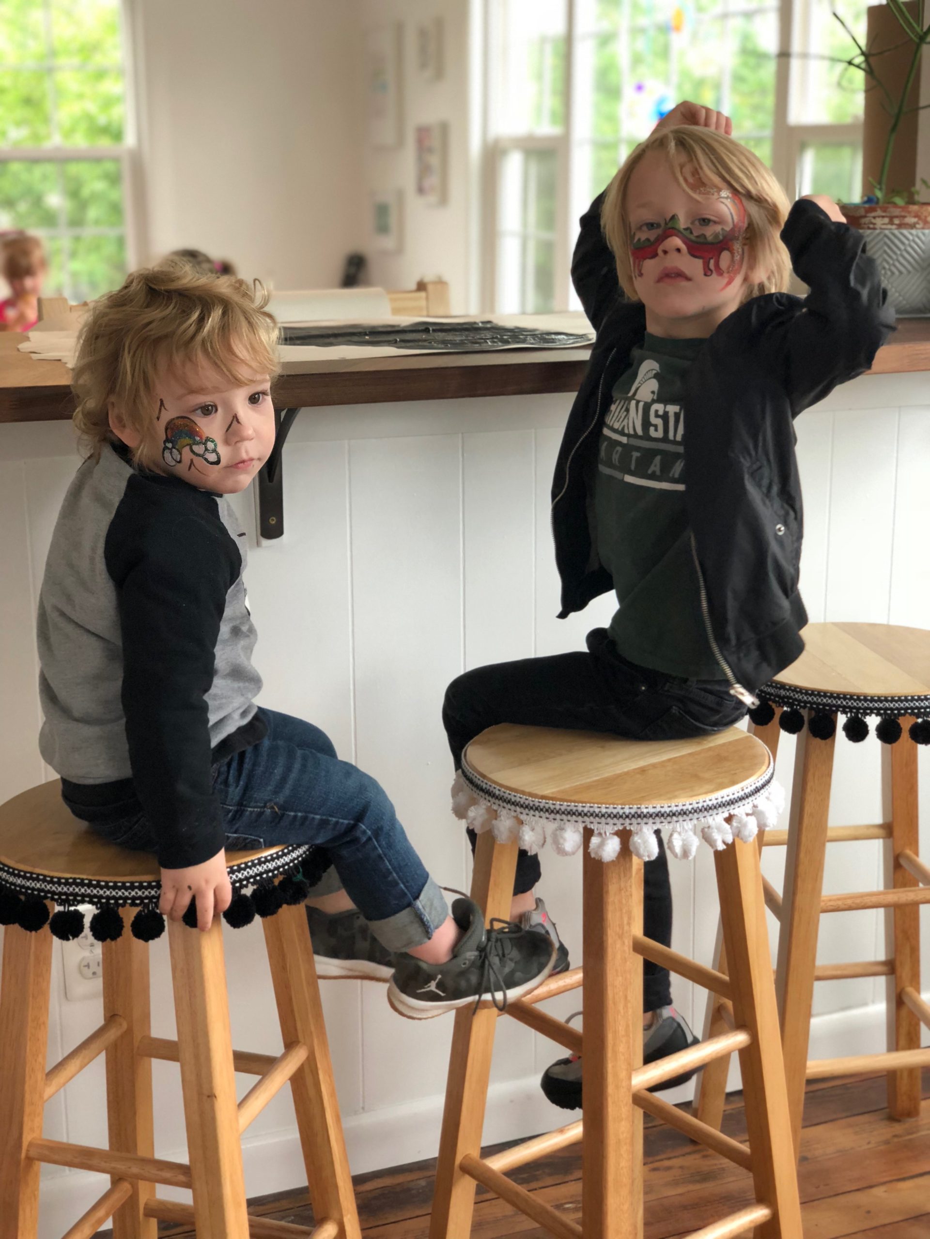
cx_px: 465
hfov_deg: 28.0
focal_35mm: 52
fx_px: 1863
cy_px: 620
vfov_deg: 36.8
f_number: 2.4
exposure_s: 1/60
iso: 50
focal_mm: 6
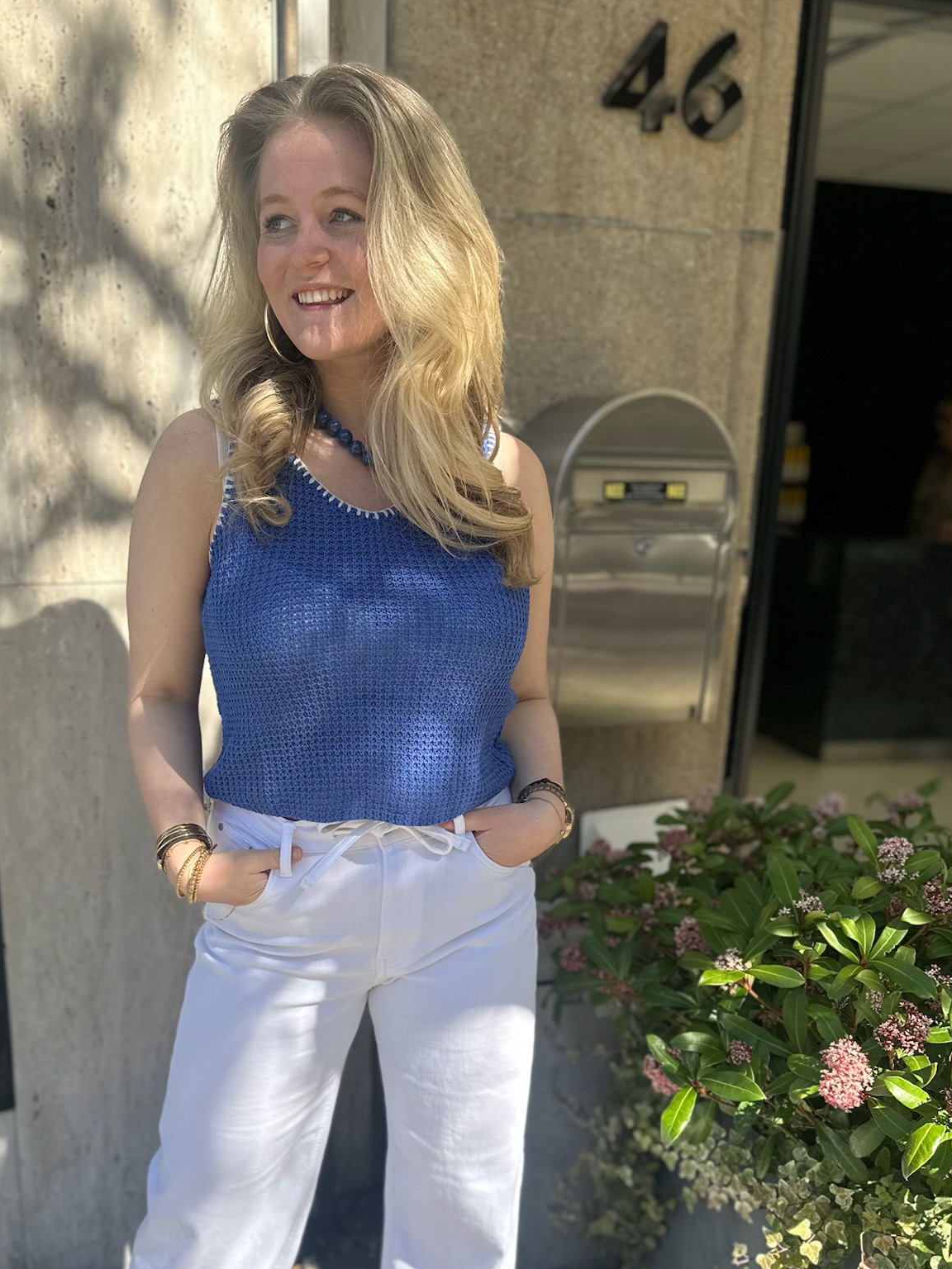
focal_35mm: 32
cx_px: 342
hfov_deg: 43.7
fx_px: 1173
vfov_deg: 55.7
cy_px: 843
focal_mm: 6.86
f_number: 1.78
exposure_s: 1/1639
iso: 80
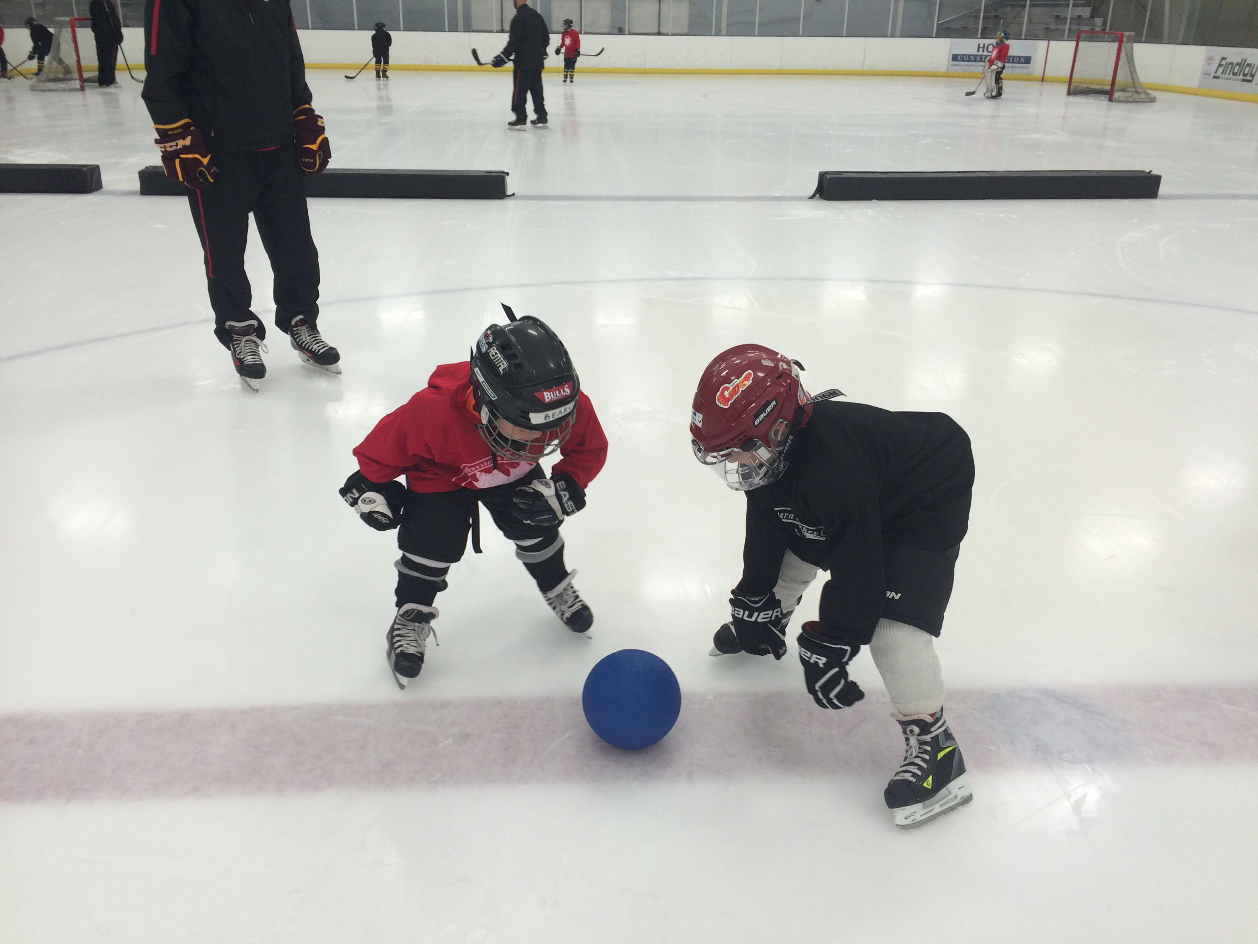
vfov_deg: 48.2
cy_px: 472
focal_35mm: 29
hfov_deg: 61.7
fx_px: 1054
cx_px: 629
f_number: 2.2
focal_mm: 4.15
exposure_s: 1/120
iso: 50
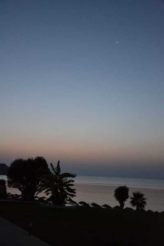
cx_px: 82
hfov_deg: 34.2
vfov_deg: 49.6
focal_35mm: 39
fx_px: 266
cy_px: 123
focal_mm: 26
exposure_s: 1/8
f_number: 3.8
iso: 3200
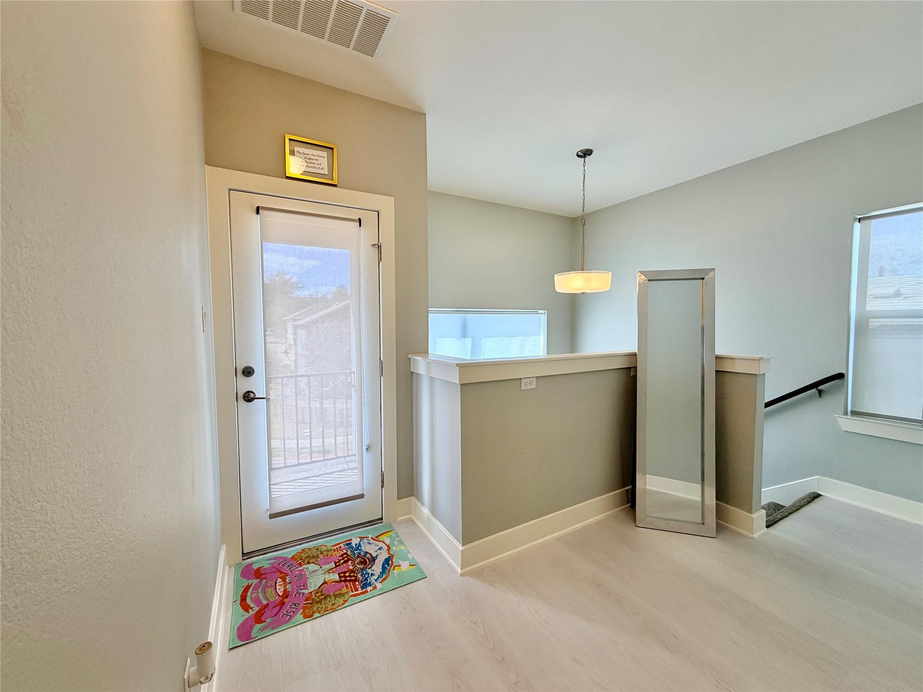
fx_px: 373
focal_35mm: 14
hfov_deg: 102.1
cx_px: 462
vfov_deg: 85.7
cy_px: 346
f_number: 2.2
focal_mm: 2.22
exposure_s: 1/120
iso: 80
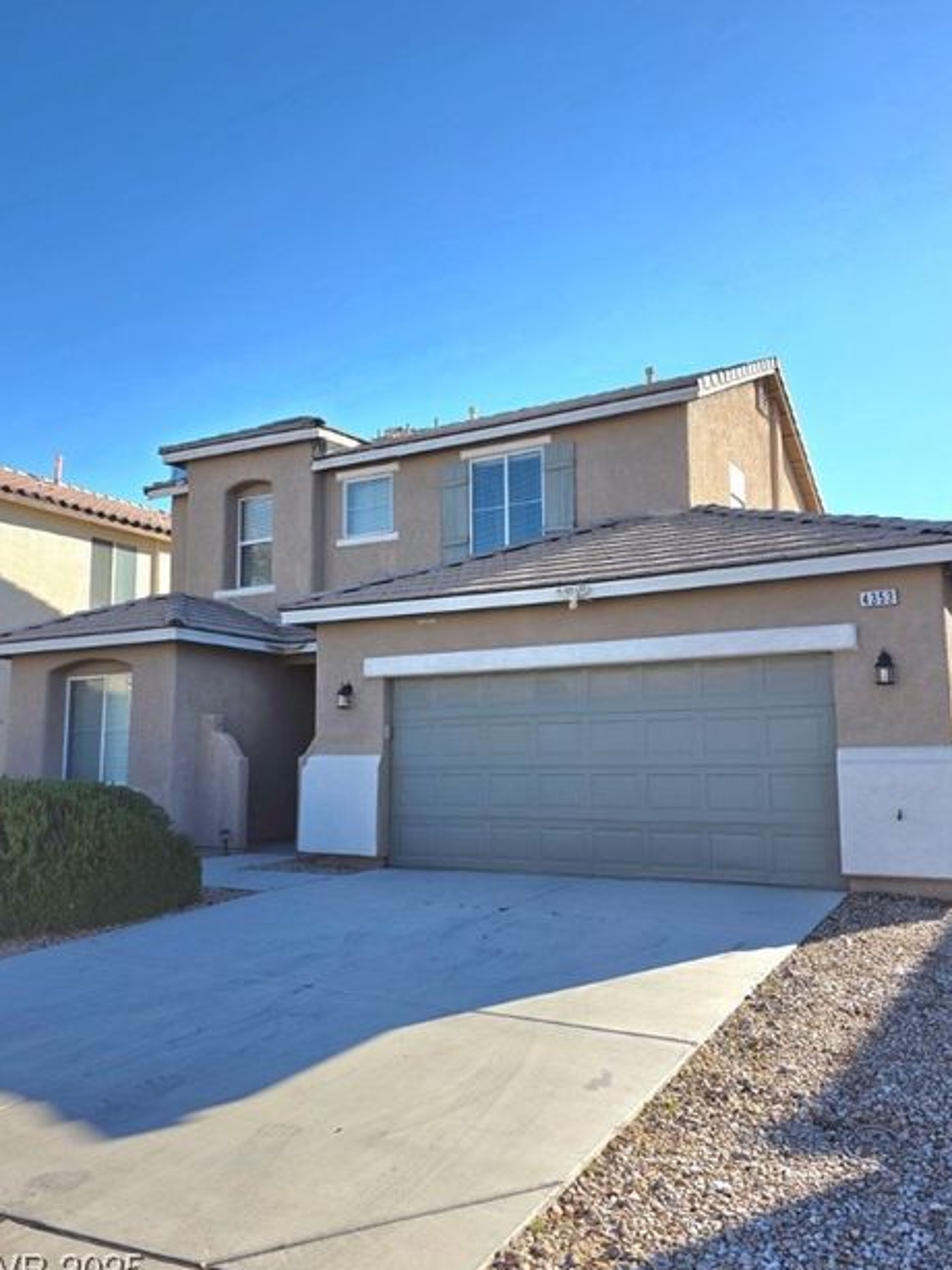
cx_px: 480
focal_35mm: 25
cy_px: 619
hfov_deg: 54.8
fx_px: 917
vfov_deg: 69.4
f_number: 1.7
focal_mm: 6.3
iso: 80
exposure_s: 1/5000
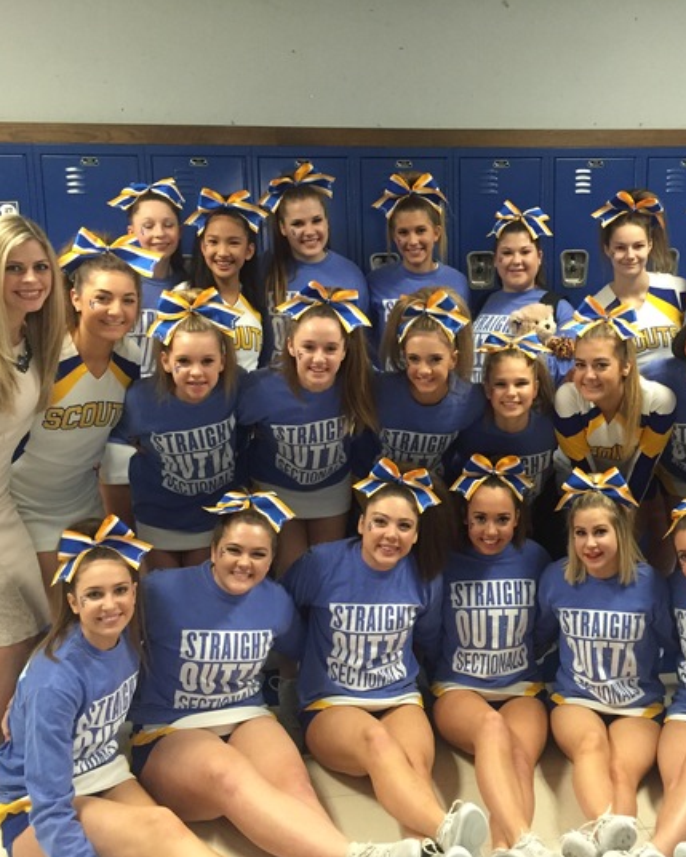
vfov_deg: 47.9
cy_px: 430
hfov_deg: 38.9
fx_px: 964
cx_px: 435
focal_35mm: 38
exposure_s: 1/24
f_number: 2.2
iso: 250
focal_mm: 4.15
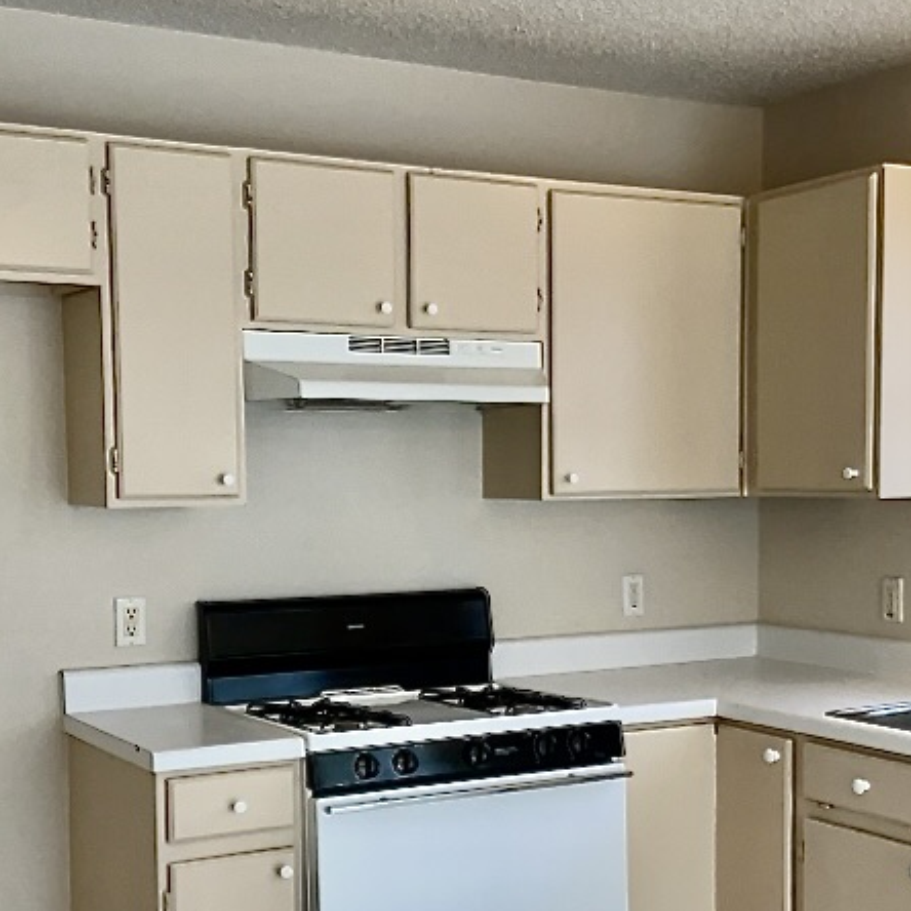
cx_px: 523
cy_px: 597
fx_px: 1638
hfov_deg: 31.0
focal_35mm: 55
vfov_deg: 30.9
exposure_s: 1/100
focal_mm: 3
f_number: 1.8
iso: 64
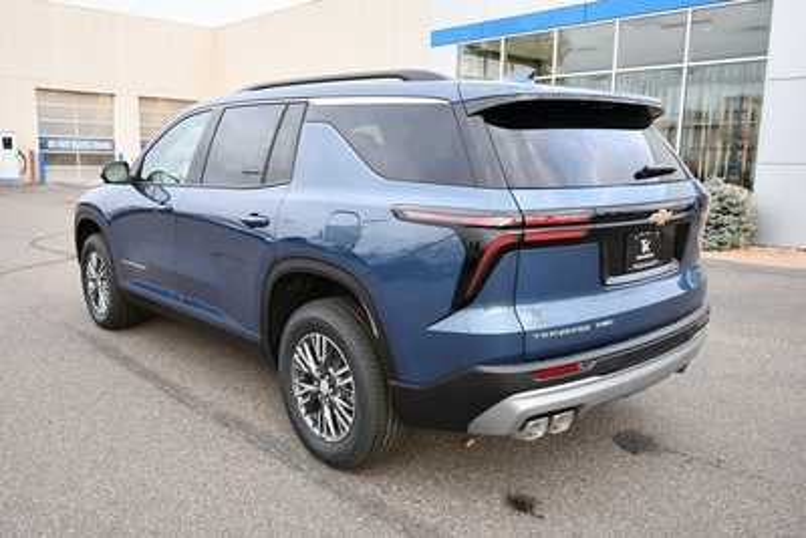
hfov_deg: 61.9
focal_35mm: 30
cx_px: 403
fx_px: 672
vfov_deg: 43.6
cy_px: 269
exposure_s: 1/160
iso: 800
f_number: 5.6
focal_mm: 20
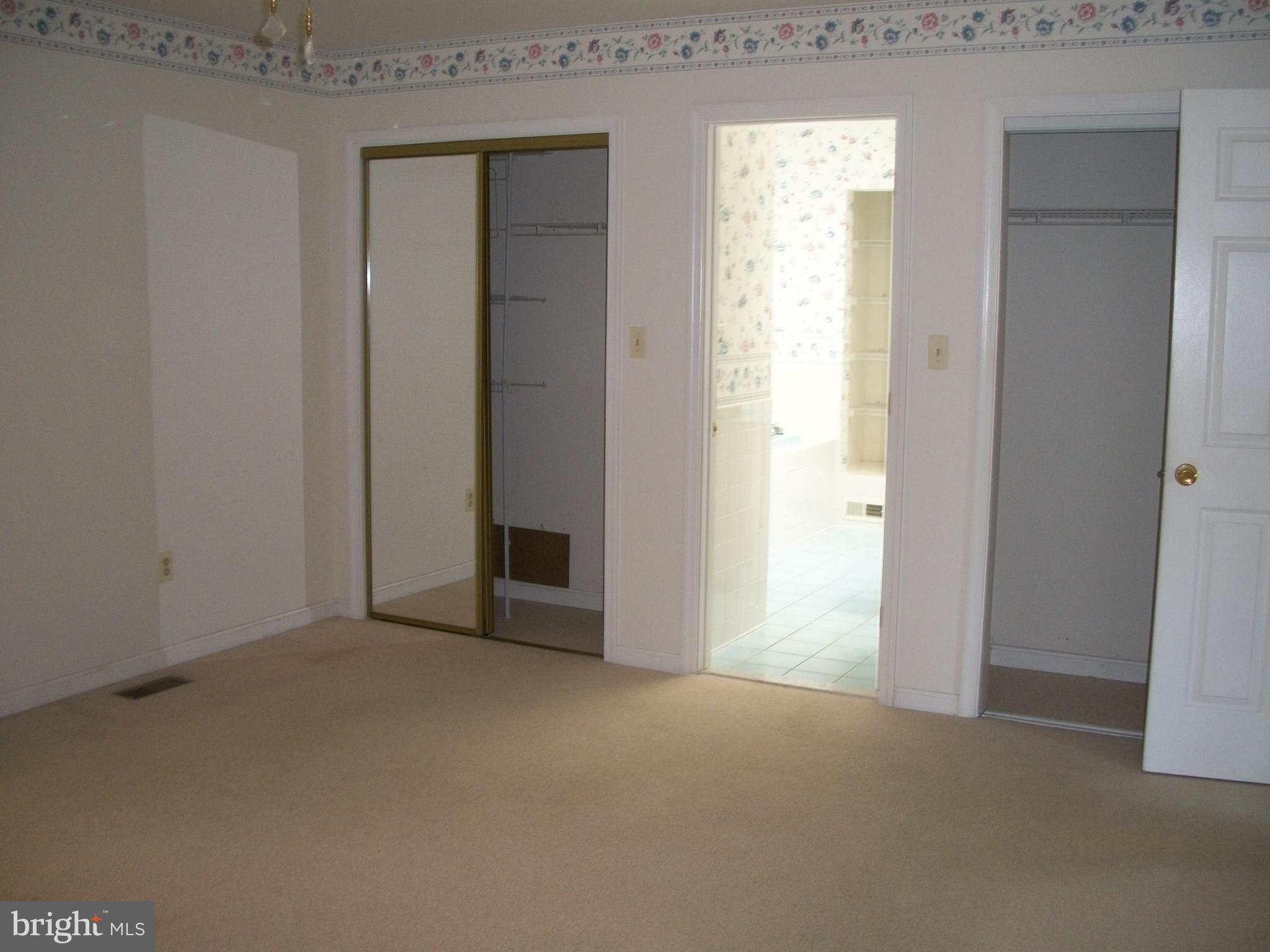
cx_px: 635
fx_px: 1284
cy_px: 476
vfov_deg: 40.7
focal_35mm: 35
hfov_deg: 52.6
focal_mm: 6.3
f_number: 3.1
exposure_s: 1/30
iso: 160
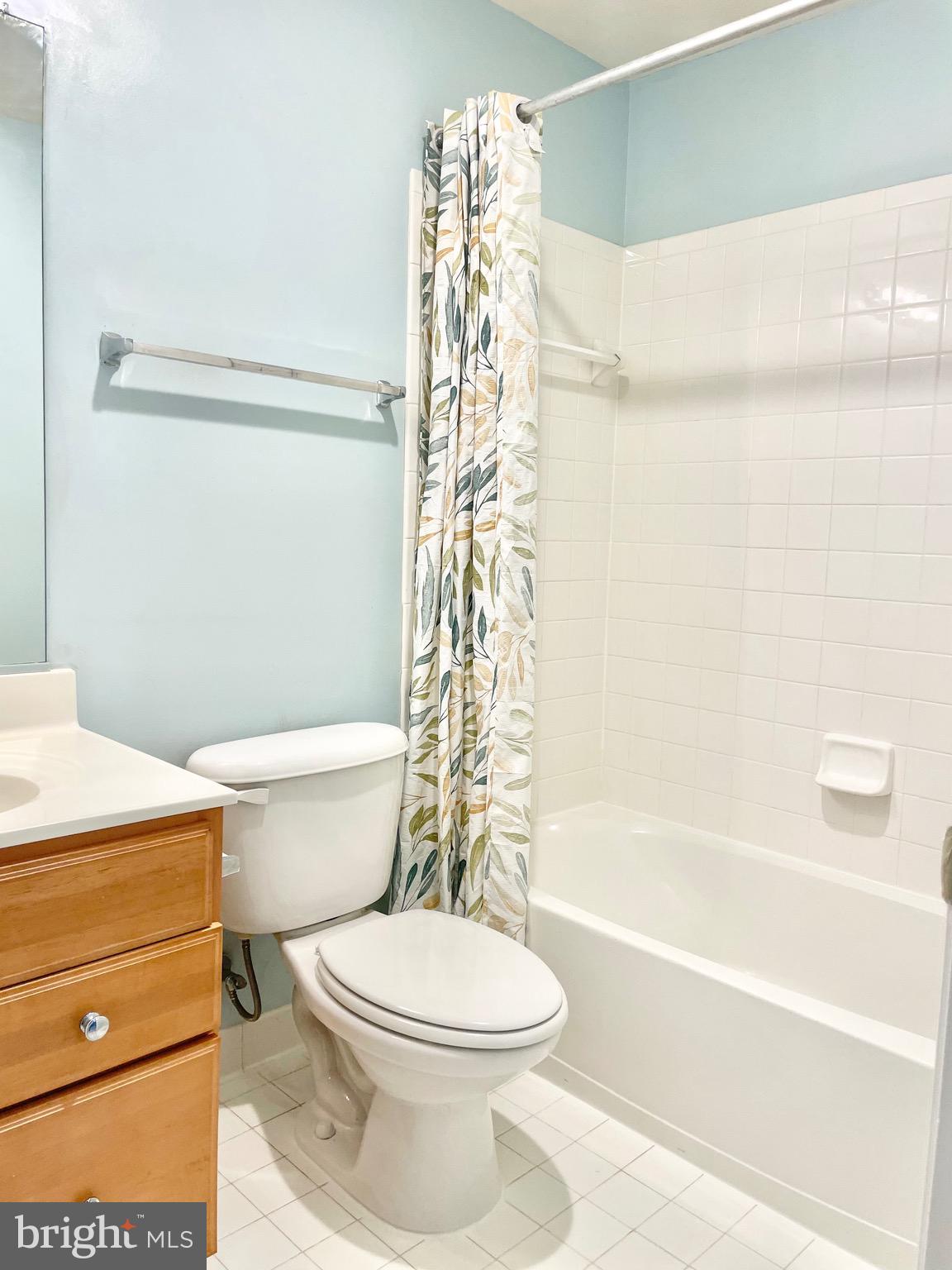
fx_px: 953
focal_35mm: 26
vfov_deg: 67.3
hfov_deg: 53.1
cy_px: 635
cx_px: 476
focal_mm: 4.2
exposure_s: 1/120
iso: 100
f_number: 1.6
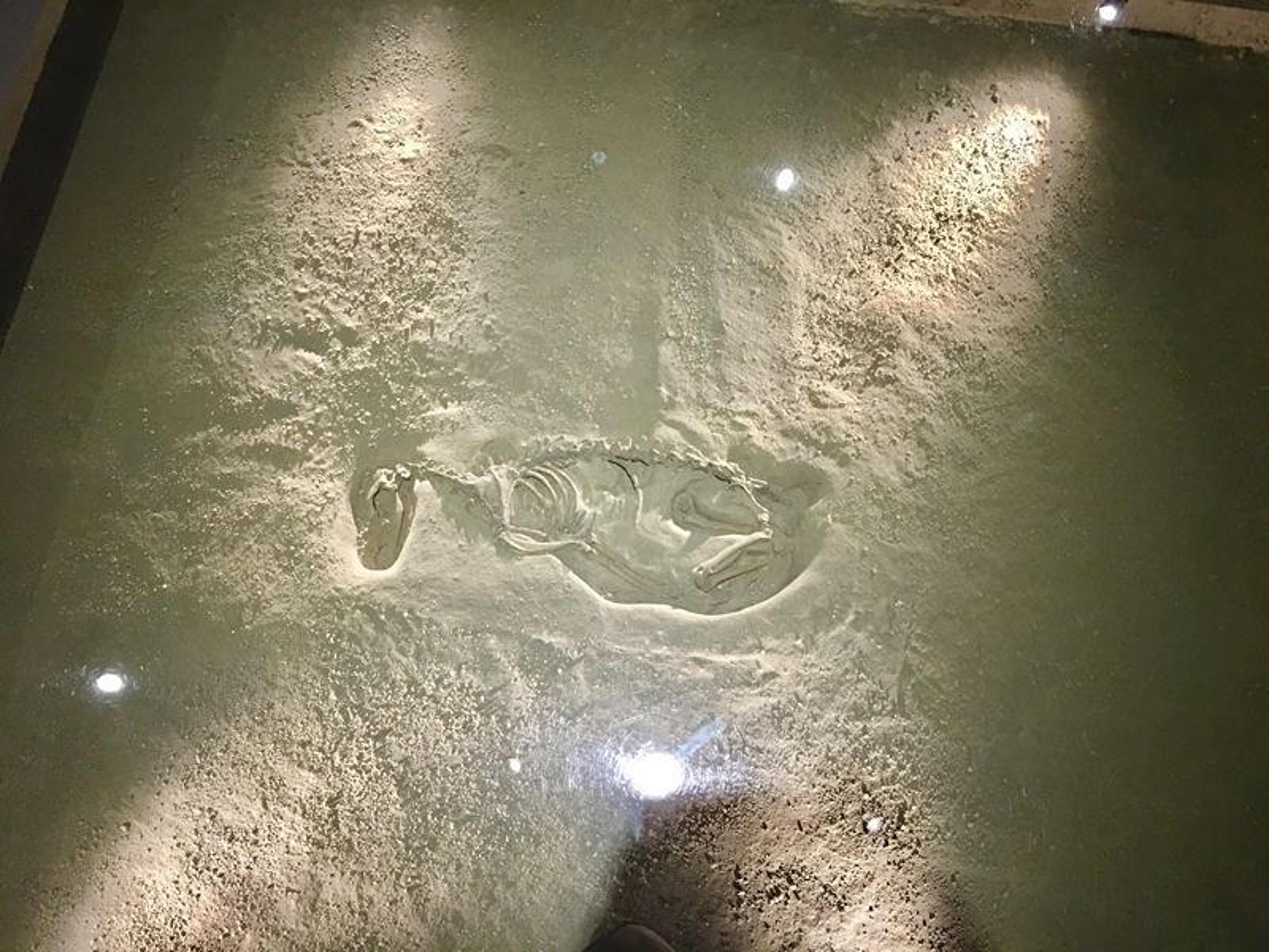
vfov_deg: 48.2
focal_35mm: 29
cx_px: 634
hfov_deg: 61.7
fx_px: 1063
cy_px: 476
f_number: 2.2
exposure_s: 1/4
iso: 100
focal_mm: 4.15
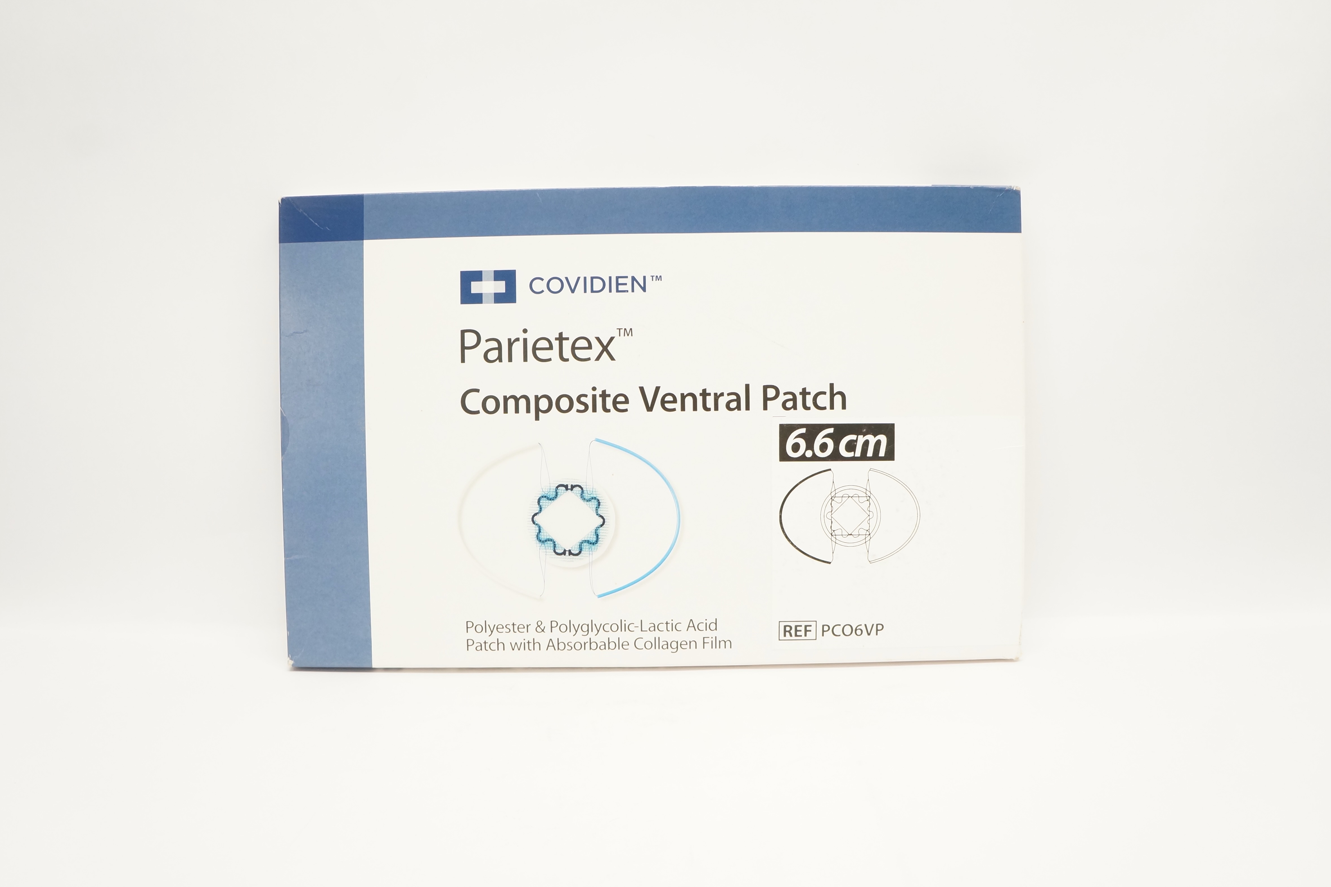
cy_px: 439
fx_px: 1035
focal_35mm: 28
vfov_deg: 46.4
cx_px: 646
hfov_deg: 65.5
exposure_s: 1/60
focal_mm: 18
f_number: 5.6
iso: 800
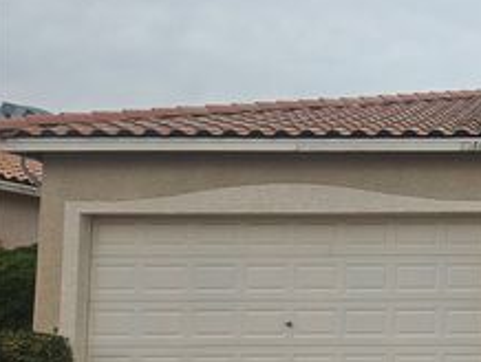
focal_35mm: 55
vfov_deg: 26.5
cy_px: 222
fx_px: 765
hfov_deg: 30.7
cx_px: 545
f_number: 1.8
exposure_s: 1/2222
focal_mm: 5
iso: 50
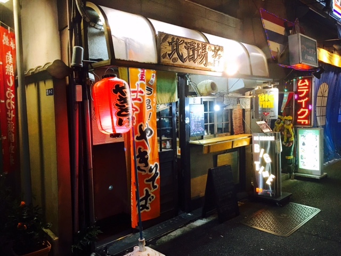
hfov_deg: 61.7
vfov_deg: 48.2
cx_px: 170
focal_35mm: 29
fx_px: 286
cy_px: 128
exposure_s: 1/30
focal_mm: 4.15
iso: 200
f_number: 2.2
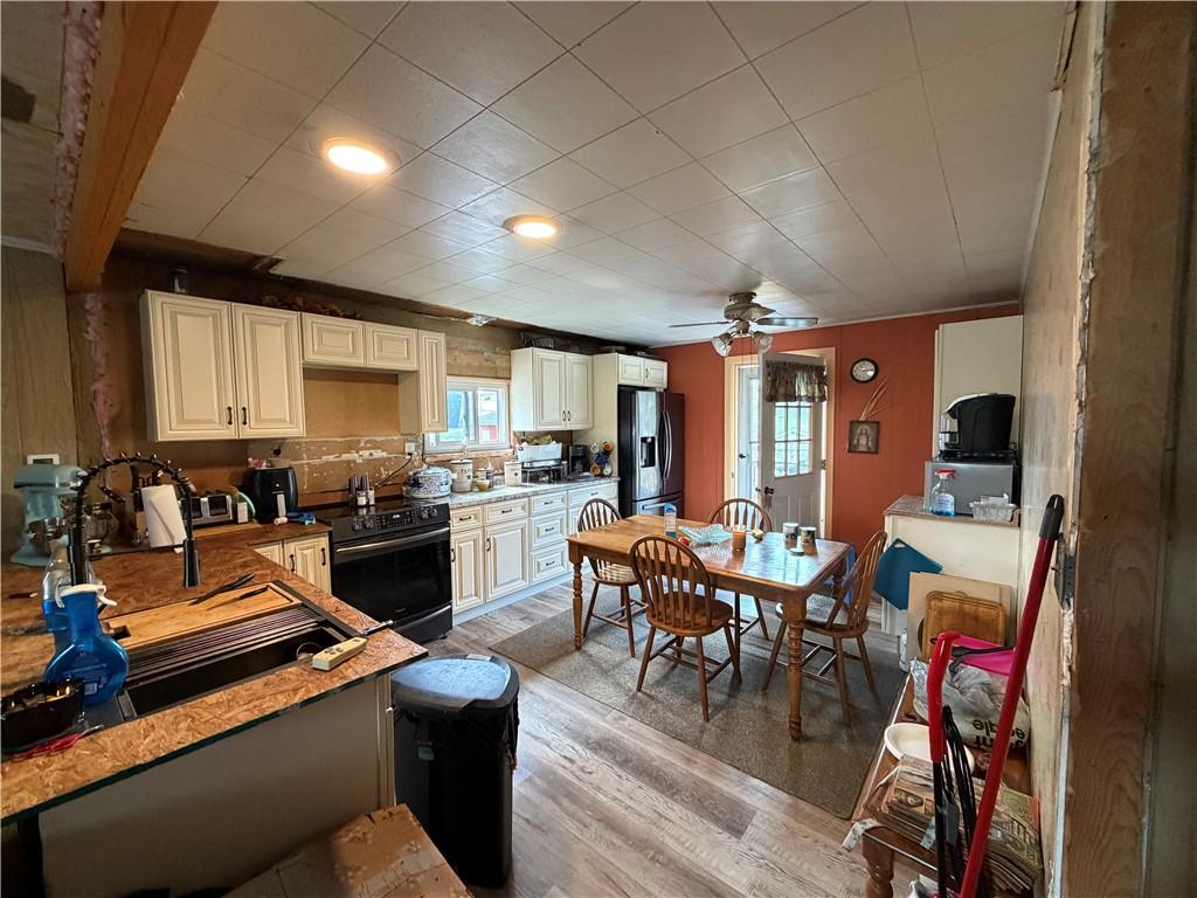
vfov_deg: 85.7
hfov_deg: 102.1
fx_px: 484
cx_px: 598
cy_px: 449
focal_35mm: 14
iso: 400
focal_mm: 2.22
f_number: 2.2
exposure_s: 1/60
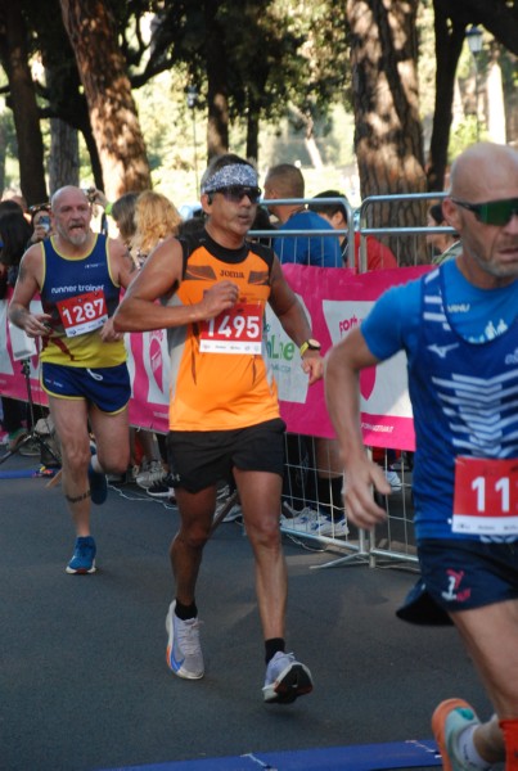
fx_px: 3060
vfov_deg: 14.4
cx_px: 259
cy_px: 386
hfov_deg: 9.7
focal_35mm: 142
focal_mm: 95
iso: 1000
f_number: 5.6
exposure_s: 1/250
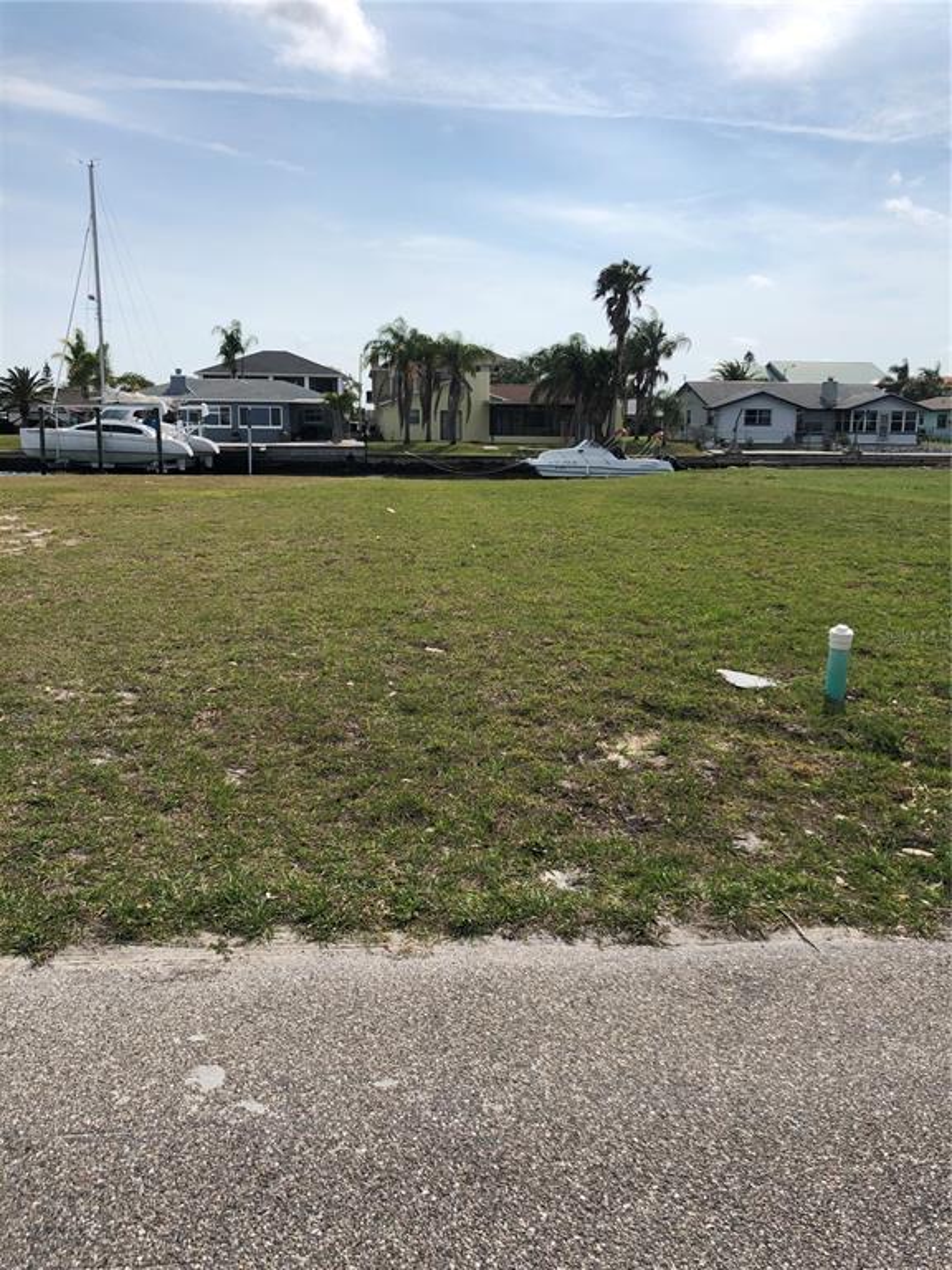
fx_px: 1027
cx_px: 476
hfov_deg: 49.7
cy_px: 635
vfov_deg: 63.4
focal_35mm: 28
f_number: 1.8
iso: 25
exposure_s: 1/4000
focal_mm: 4
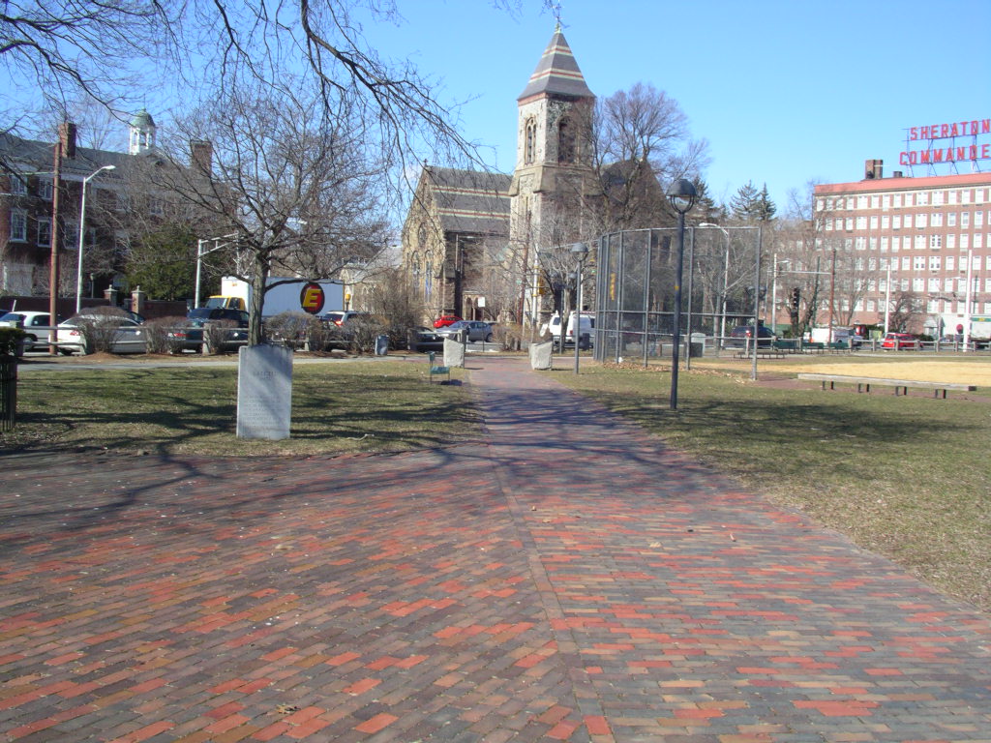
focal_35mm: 37
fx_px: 1059
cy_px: 372
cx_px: 496
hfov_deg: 50.1
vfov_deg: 38.7
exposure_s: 1/100
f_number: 6.9
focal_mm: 5.7
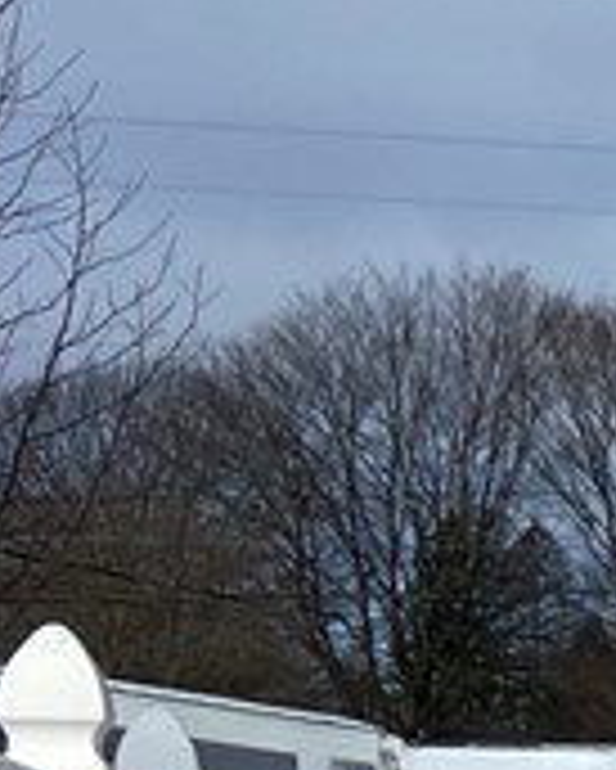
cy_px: 910
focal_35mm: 152
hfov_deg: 7.7
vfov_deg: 12.4
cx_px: 2284
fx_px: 3461
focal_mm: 4.25
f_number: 1.8
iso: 32
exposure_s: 1/4608
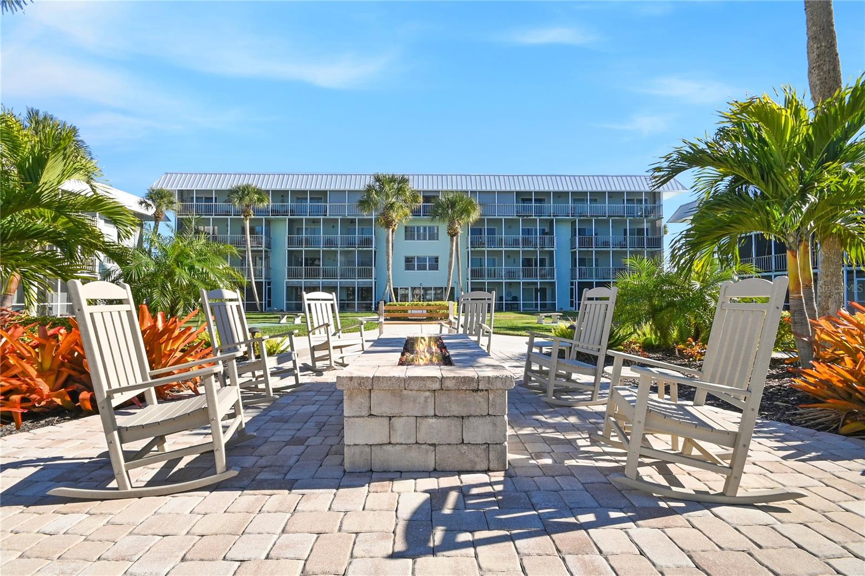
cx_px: 432
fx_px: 360
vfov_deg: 77.3
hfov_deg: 100.4
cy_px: 288
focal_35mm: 15
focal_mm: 10
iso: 1000
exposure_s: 1/800
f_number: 14
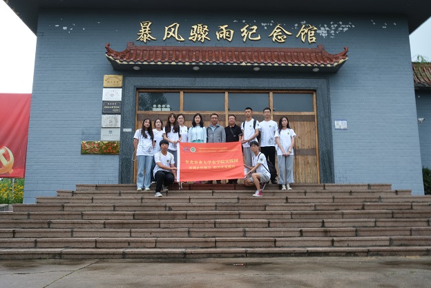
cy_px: 144
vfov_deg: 40.0
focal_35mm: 33
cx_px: 216
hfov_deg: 57.2
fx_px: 395
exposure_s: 1/8
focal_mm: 22.1
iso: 160
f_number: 22
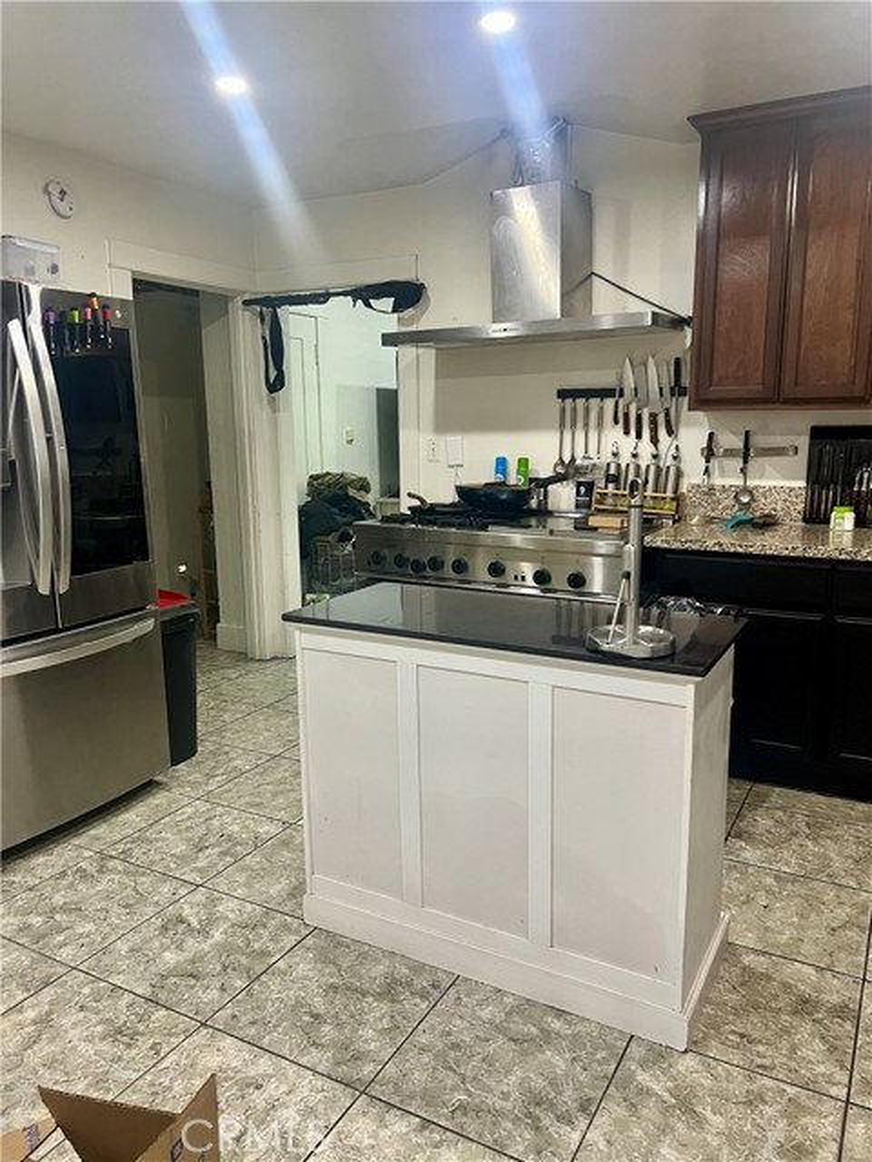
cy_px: 581
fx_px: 873
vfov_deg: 67.3
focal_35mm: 26
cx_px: 436
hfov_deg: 53.1
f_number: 1.5
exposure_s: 1/60
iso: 160
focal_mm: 5.7
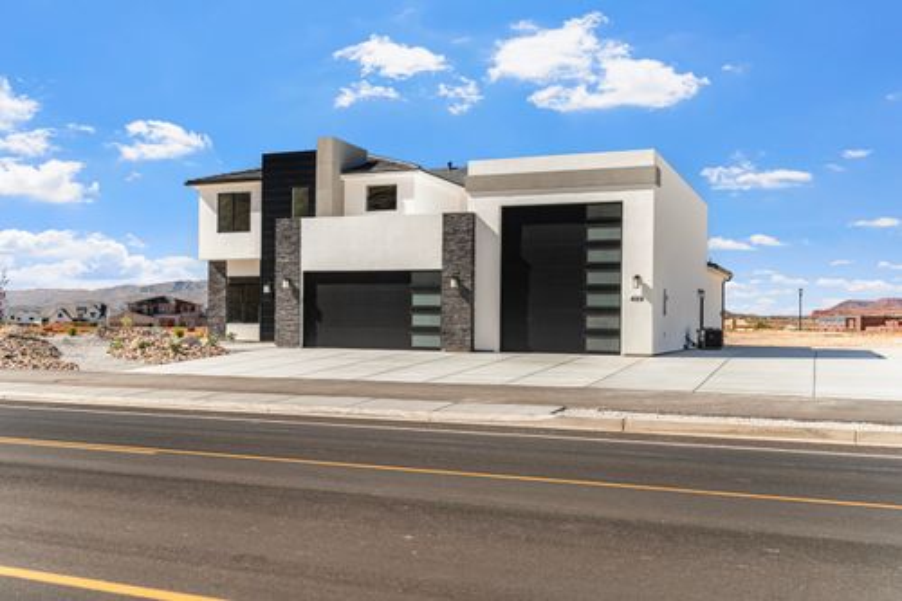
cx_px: 451
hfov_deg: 54.5
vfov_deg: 37.8
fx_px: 877
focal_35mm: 35
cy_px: 300
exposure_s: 1/10
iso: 100
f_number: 2.8
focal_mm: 35
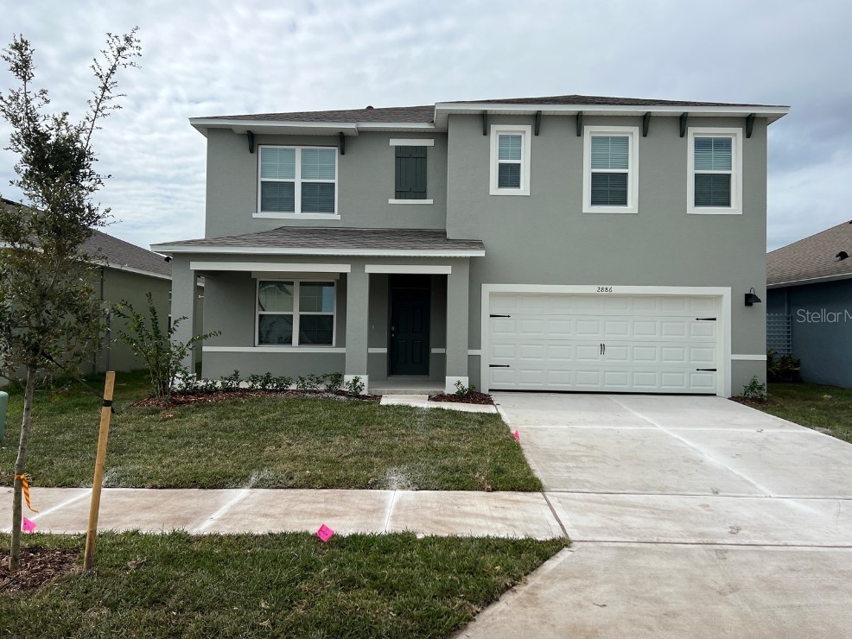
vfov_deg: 51.4
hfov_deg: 65.3
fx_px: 665
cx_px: 436
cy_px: 315
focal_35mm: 27
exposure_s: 1/6993
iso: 50
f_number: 1.5
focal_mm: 5.7
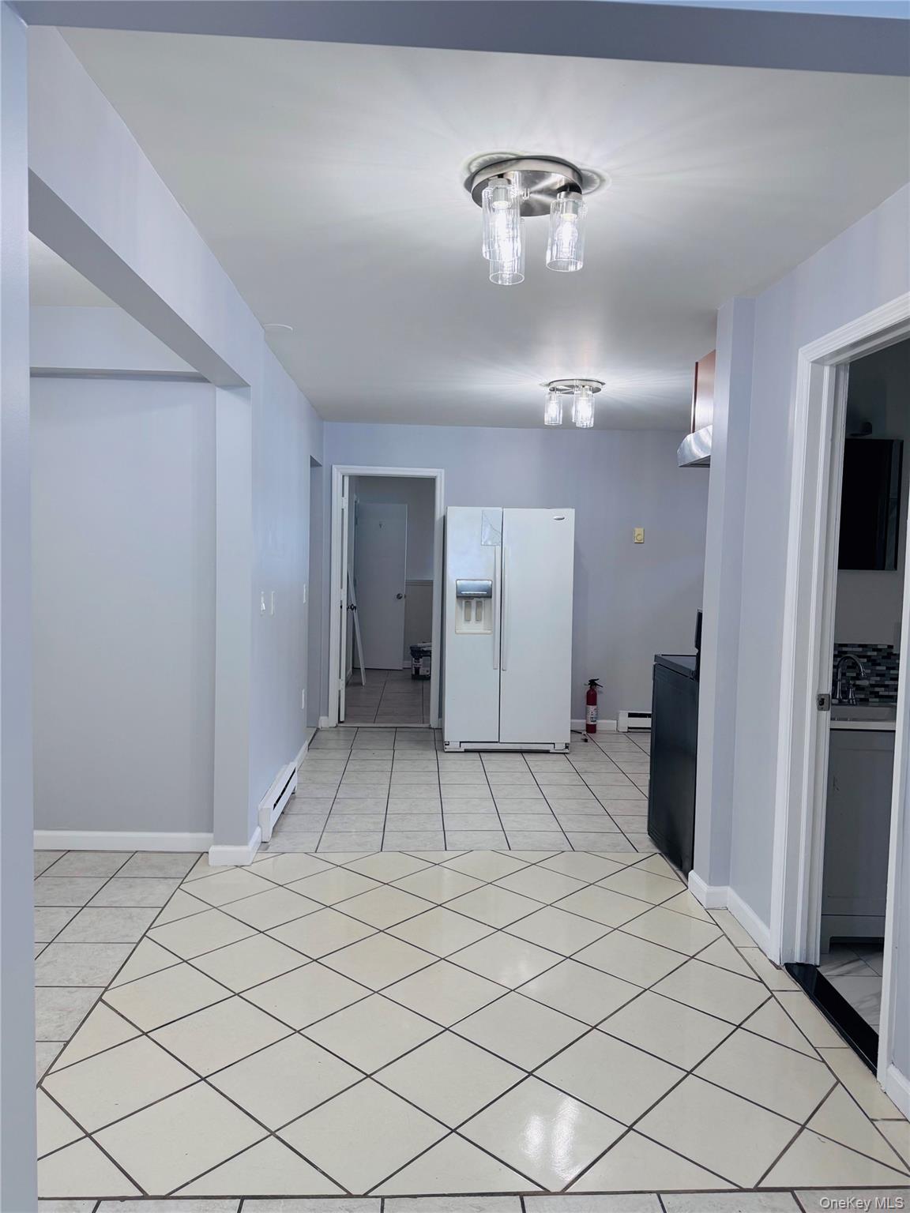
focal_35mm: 24
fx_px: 841
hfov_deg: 56.8
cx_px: 455
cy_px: 606
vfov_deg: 71.6
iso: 125
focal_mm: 6.76
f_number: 1.78
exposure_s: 1/120
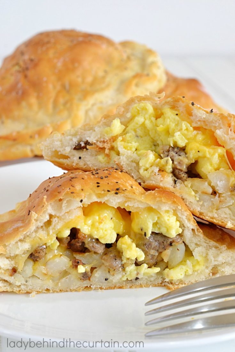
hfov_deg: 18.2
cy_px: 176
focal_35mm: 75
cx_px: 118
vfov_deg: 27.0
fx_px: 735
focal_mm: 50
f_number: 10
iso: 100
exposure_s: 1/3
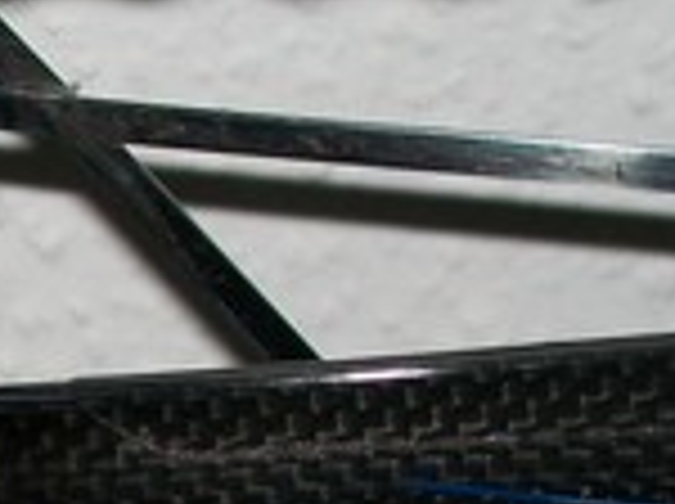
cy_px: 848
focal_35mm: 257
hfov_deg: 7.5
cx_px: -486
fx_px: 5003
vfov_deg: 5.7
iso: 80
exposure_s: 1/50
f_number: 3.8
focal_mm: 11.6
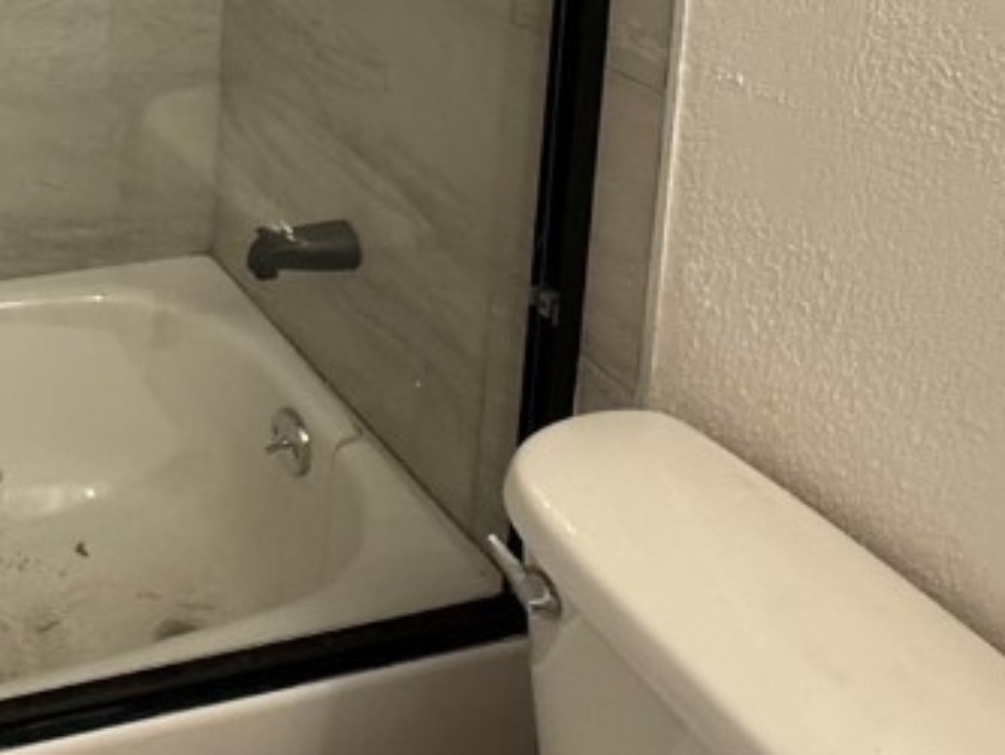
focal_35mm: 43
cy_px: -290
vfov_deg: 26.8
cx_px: -124
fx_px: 1249
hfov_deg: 36.4
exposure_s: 1/120
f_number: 2.2
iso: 400
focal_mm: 2.22
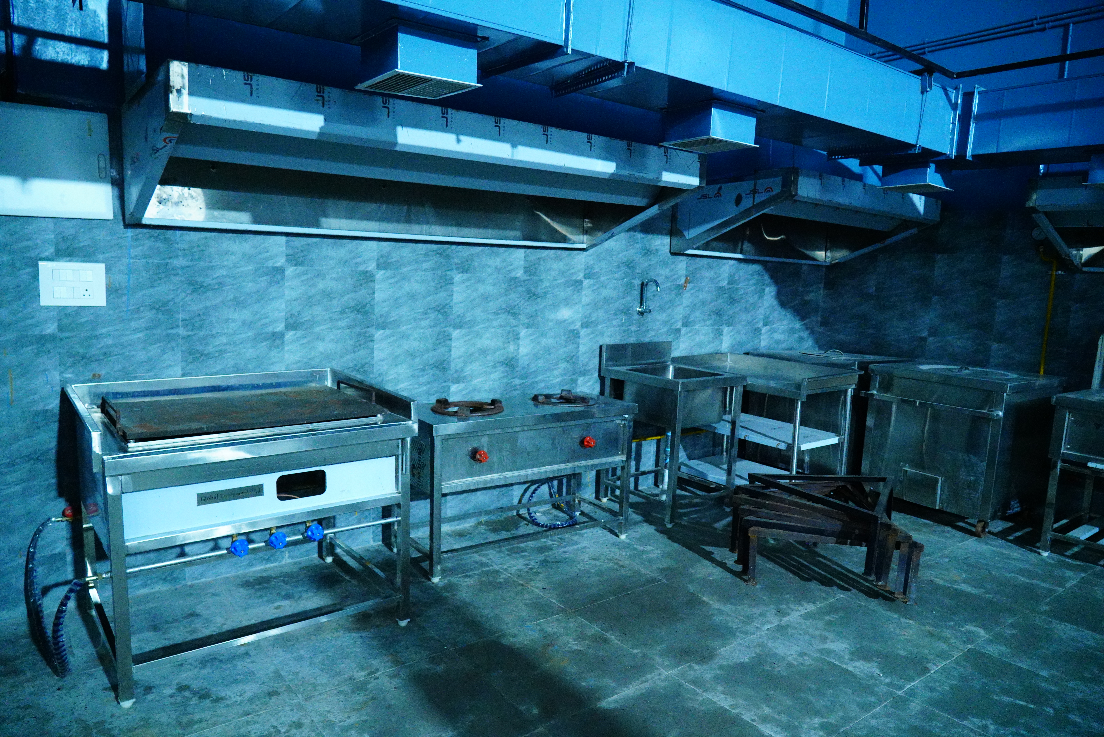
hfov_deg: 73.7
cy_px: 368
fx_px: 736
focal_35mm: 24
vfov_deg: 53.1
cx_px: 552
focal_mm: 24
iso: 10000
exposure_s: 1/125
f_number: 4
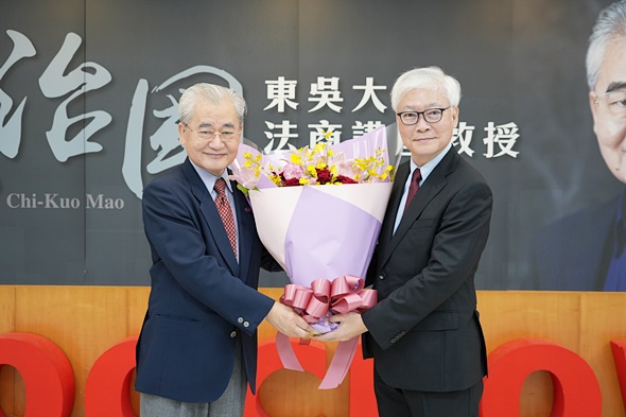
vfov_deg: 28.6
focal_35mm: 47
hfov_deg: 41.9
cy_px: 208
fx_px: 817
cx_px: 313
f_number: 5
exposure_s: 1/60
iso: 800
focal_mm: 47
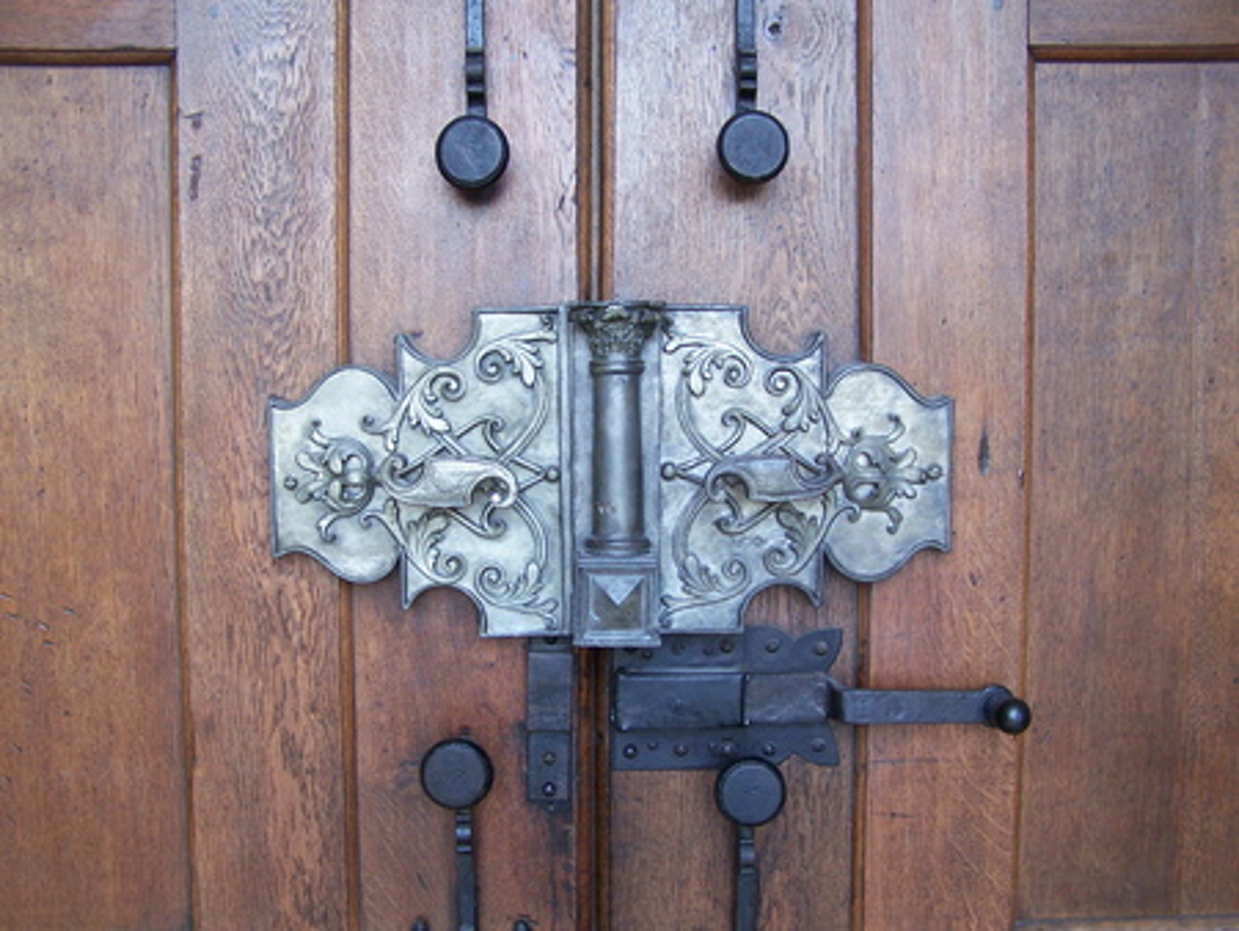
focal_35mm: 38
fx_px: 1361
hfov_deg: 49.0
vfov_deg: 37.8
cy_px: 466
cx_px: 620
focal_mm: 6.3
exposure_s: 1/25
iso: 140
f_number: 2.8
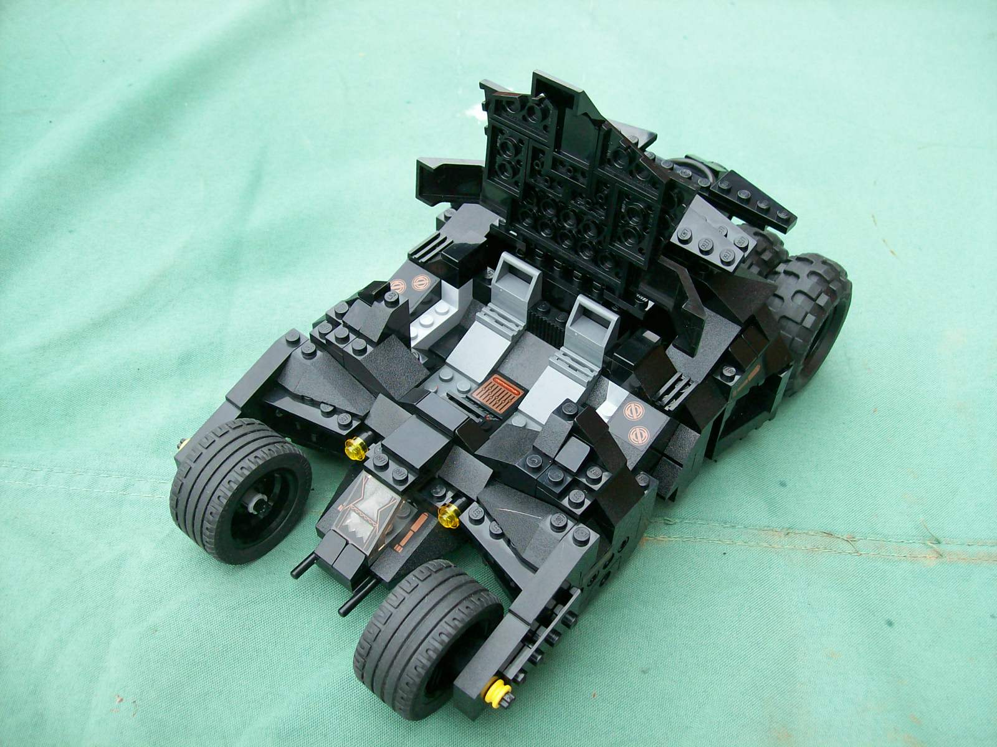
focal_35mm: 36
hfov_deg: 51.4
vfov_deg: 39.7
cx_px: 498
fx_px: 1037
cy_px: 374
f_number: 2.7
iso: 80
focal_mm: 6
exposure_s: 1/44.5
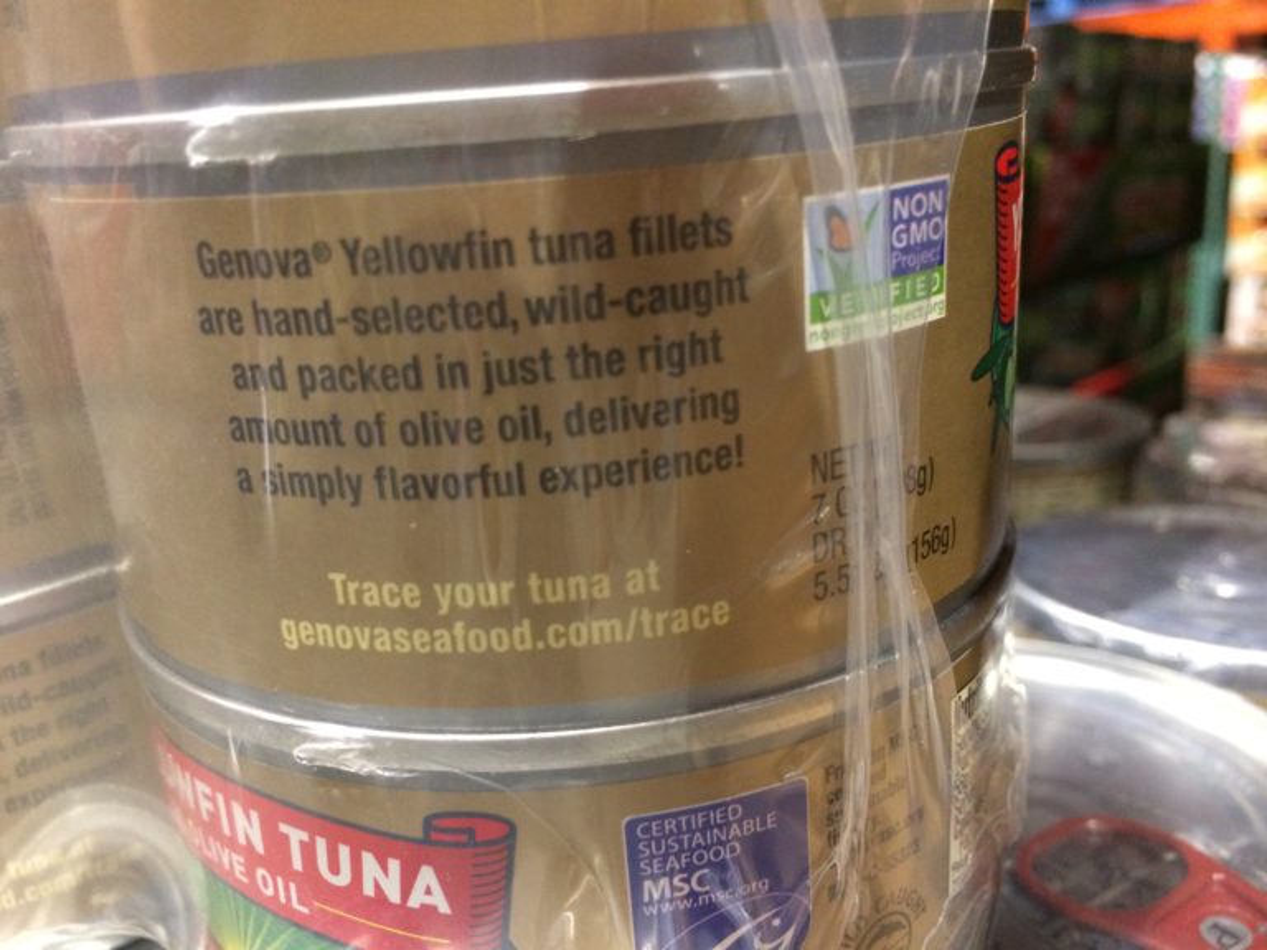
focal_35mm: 29
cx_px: 634
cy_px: 475
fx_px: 1061
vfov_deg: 48.2
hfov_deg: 61.7
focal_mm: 4.15
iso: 320
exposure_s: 1/33
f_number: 2.2
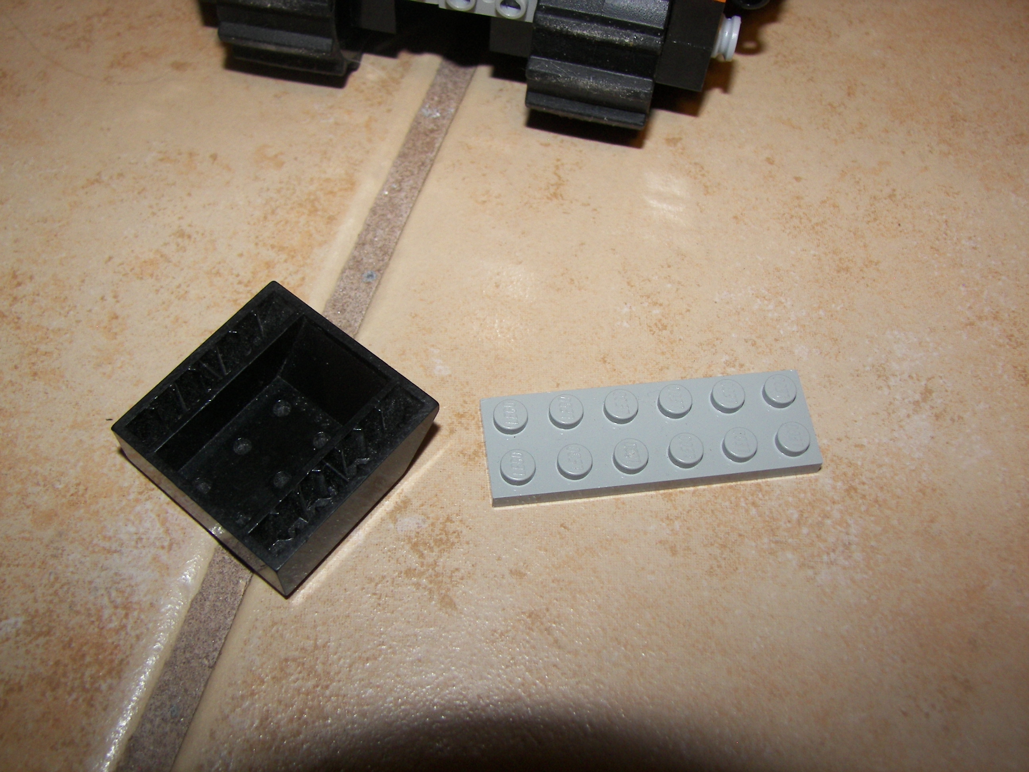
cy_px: 386
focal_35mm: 36
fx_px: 1070
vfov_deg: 39.7
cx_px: 514
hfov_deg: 51.4
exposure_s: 1/30
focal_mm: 6
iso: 100
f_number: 2.8
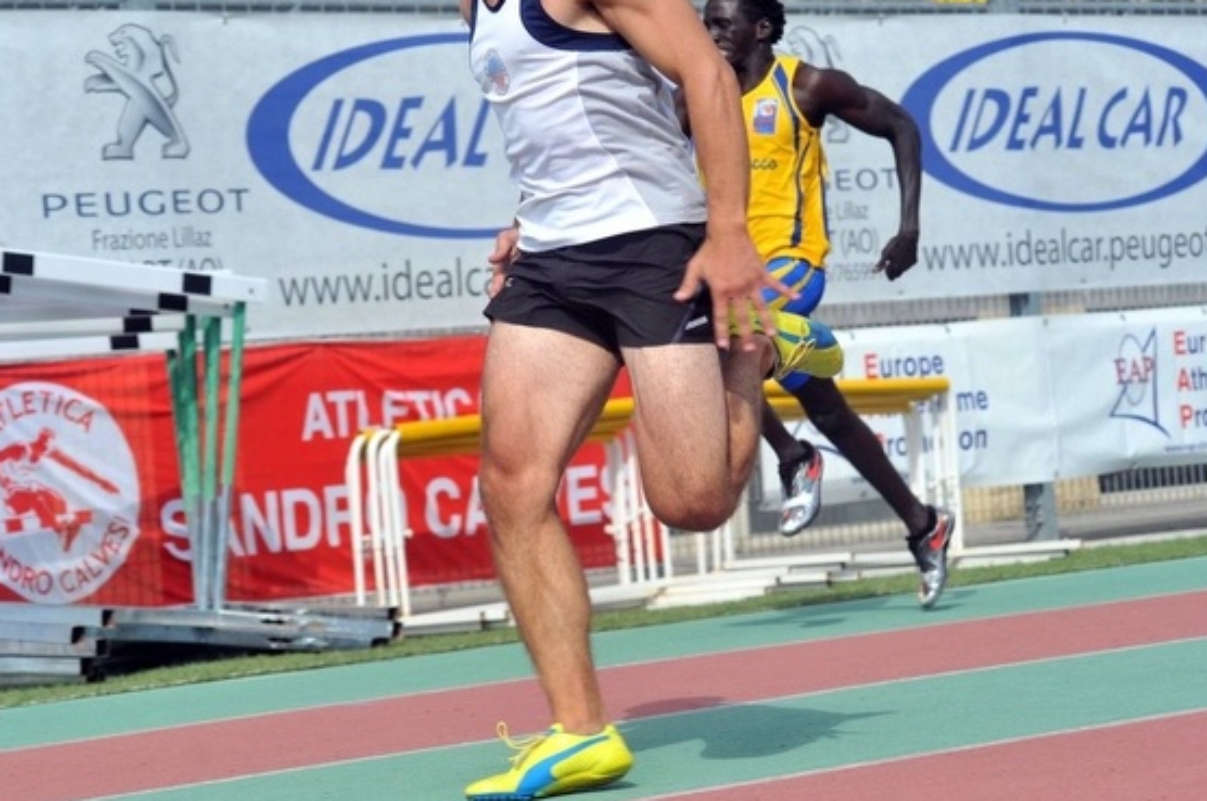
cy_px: 373
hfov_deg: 15.7
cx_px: 567
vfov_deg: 10.4
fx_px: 4386
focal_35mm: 131
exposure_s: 1/1000
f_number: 6.3
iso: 320
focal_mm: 92
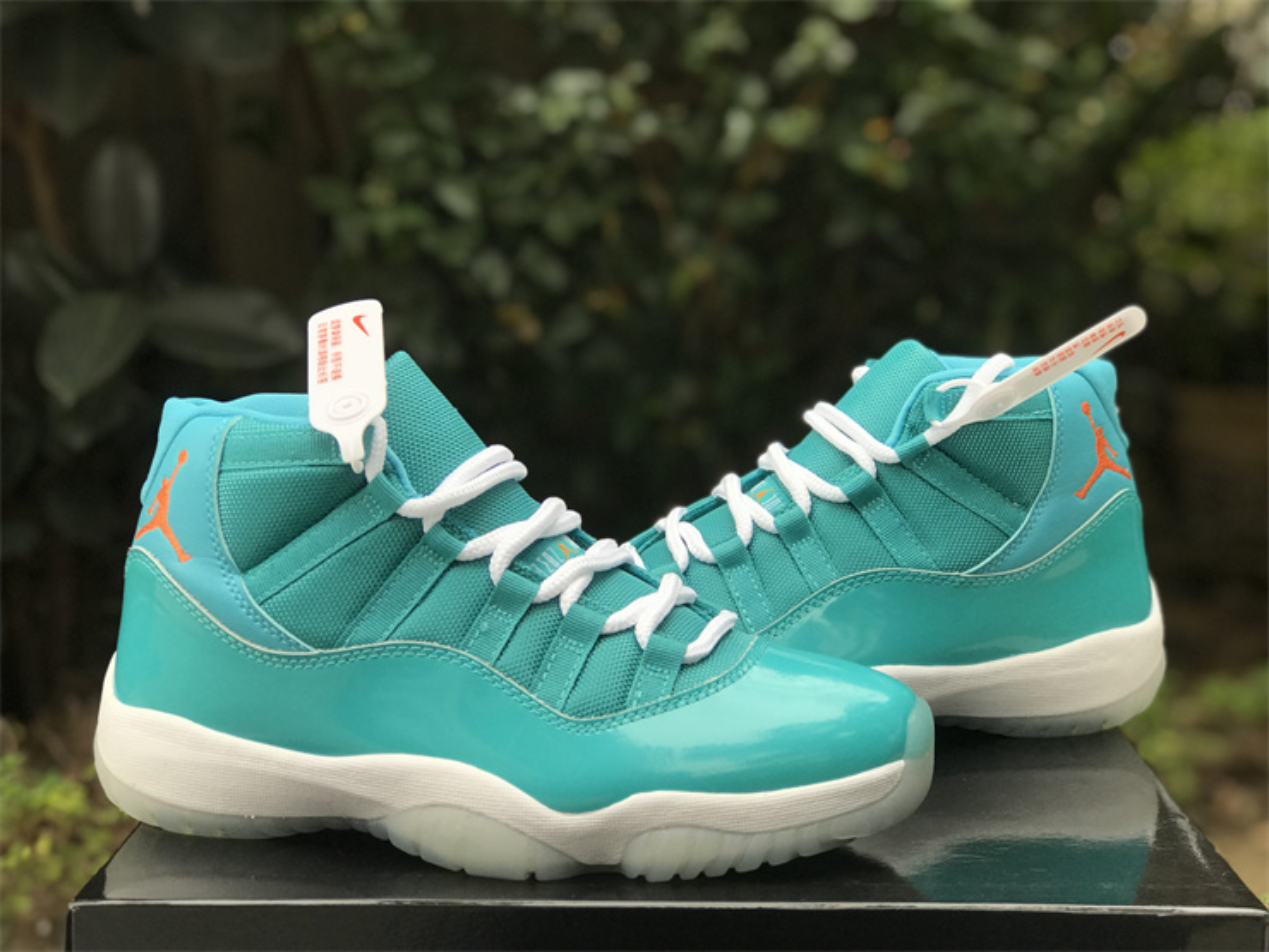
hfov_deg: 33.8
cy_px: 476
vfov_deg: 25.7
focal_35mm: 57
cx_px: 634
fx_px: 2090
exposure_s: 1/100
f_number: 2.8
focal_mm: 6.6
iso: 32
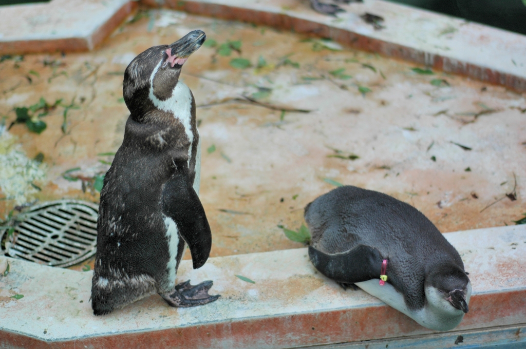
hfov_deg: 27.0
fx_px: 1094
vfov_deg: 18.1
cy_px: 174
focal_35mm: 75
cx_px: 263
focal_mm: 50
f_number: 1.8
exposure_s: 1/4000
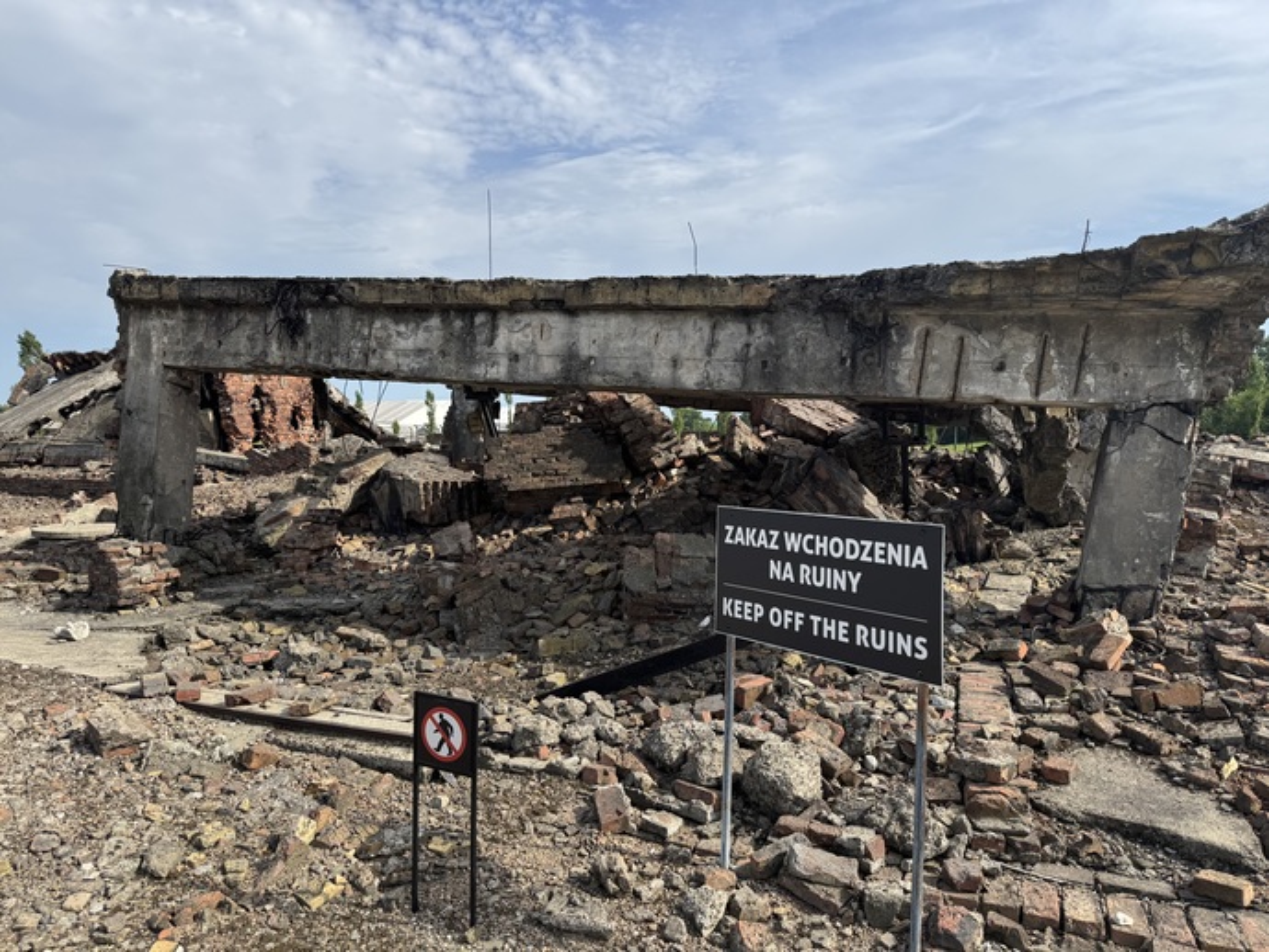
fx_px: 880
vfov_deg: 56.8
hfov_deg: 71.6
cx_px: 634
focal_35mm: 24
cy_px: 476
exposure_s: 1/4049
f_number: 1.78
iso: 80
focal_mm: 6.76
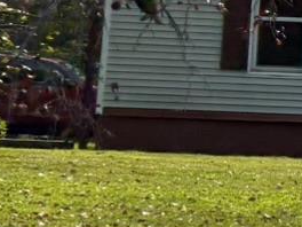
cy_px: 17
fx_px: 1762
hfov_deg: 8.3
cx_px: 898
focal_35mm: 202
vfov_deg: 7.3
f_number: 1.6
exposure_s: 1/4950
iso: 64
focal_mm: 5.96
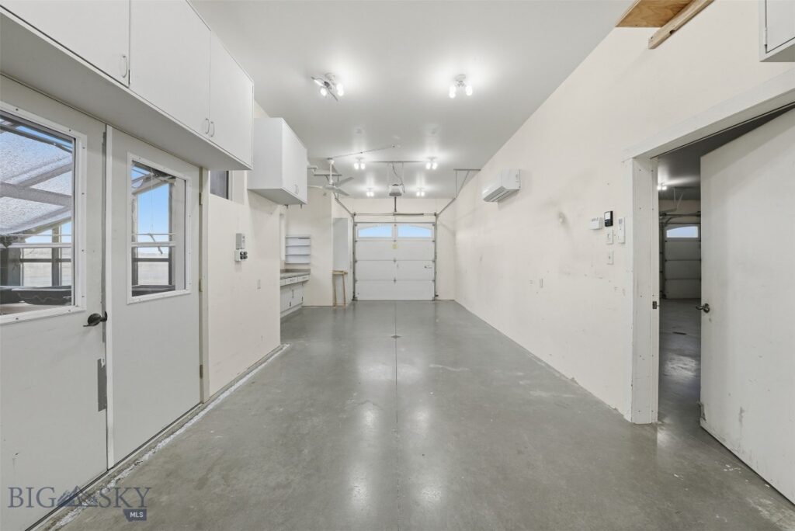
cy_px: 266
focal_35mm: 12
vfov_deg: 90.1
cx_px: 398
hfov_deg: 112.6
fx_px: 265
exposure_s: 1/4000
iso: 1250
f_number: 8
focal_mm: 12
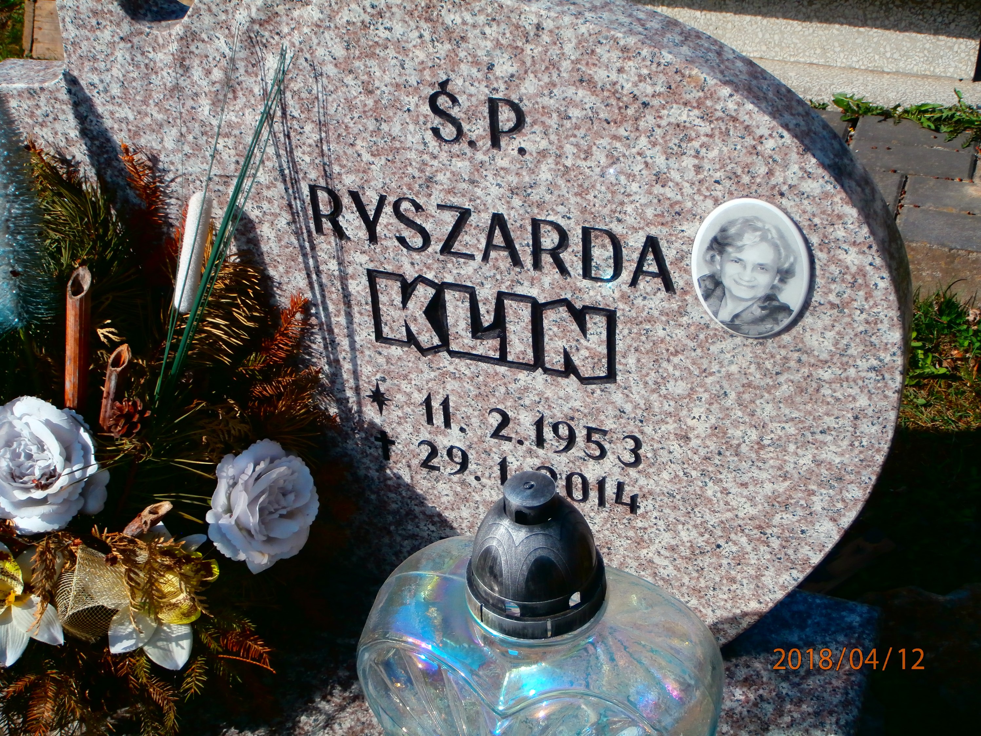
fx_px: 1332
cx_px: 490
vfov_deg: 30.9
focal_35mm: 47
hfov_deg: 40.4
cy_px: 368
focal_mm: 8.29
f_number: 4.2
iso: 100
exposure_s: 1/800
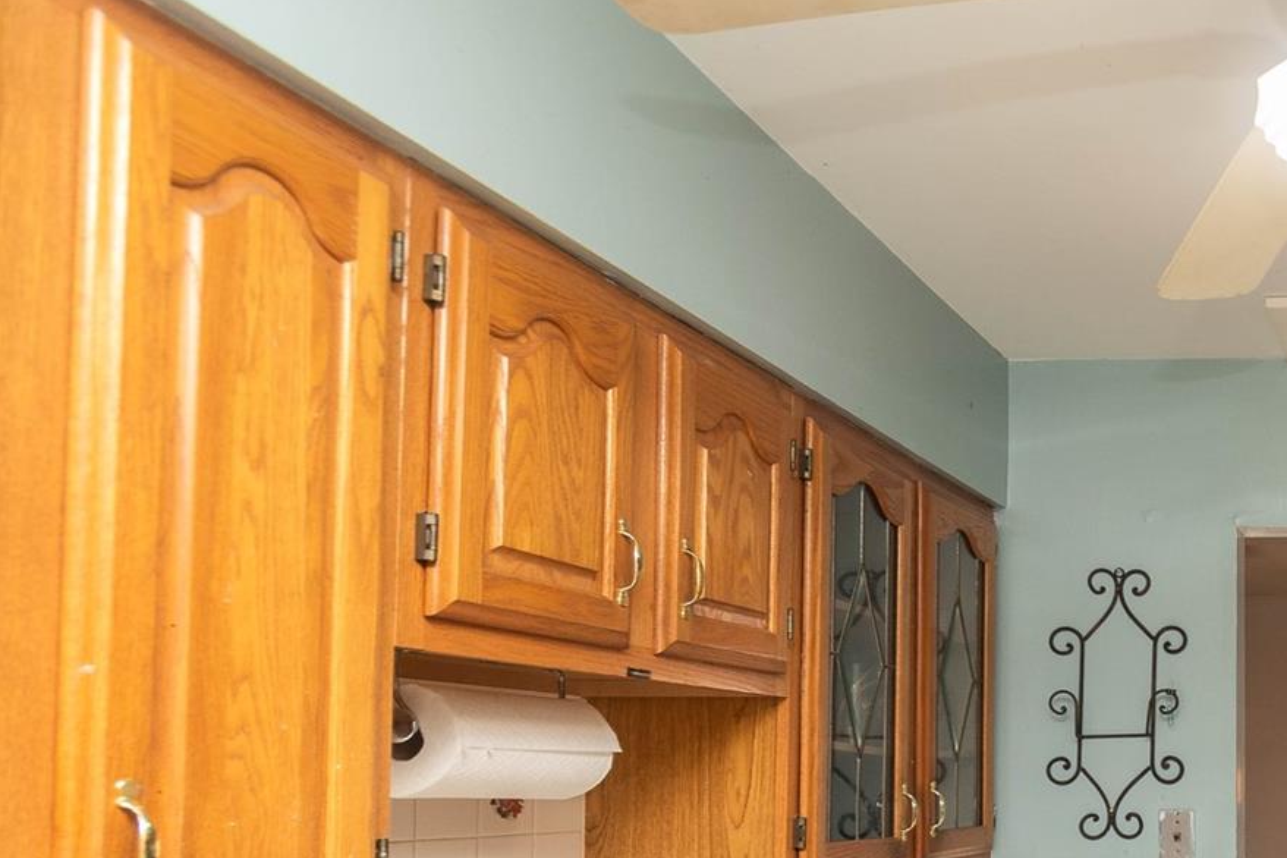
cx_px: 1381
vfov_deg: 33.0
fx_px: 1251
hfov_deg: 43.5
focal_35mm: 35
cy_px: 948
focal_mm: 10
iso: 640
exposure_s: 1/60
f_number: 5.6
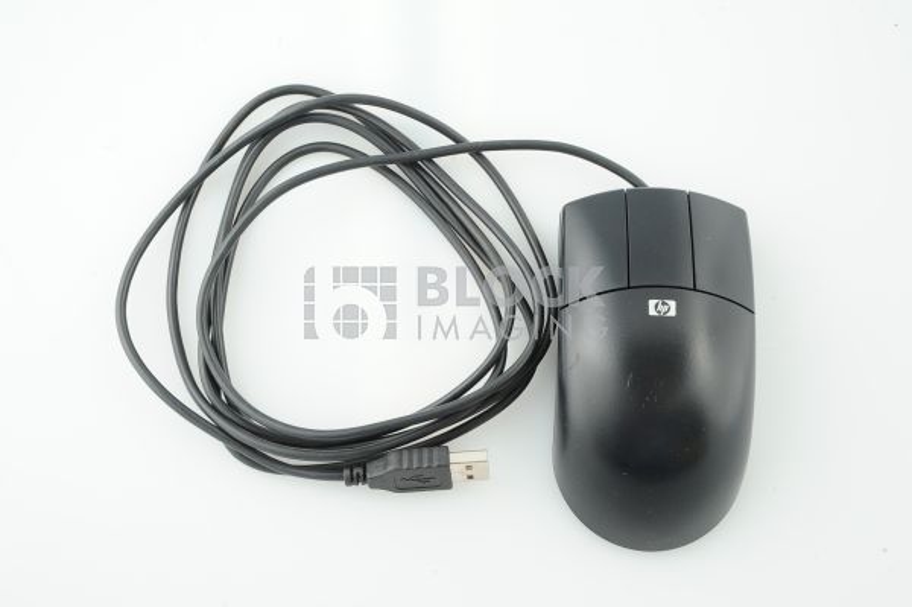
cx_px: 456
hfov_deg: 31.0
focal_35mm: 65
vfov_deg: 20.9
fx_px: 1645
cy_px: 304
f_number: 13
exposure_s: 1/125
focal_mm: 65
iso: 1600
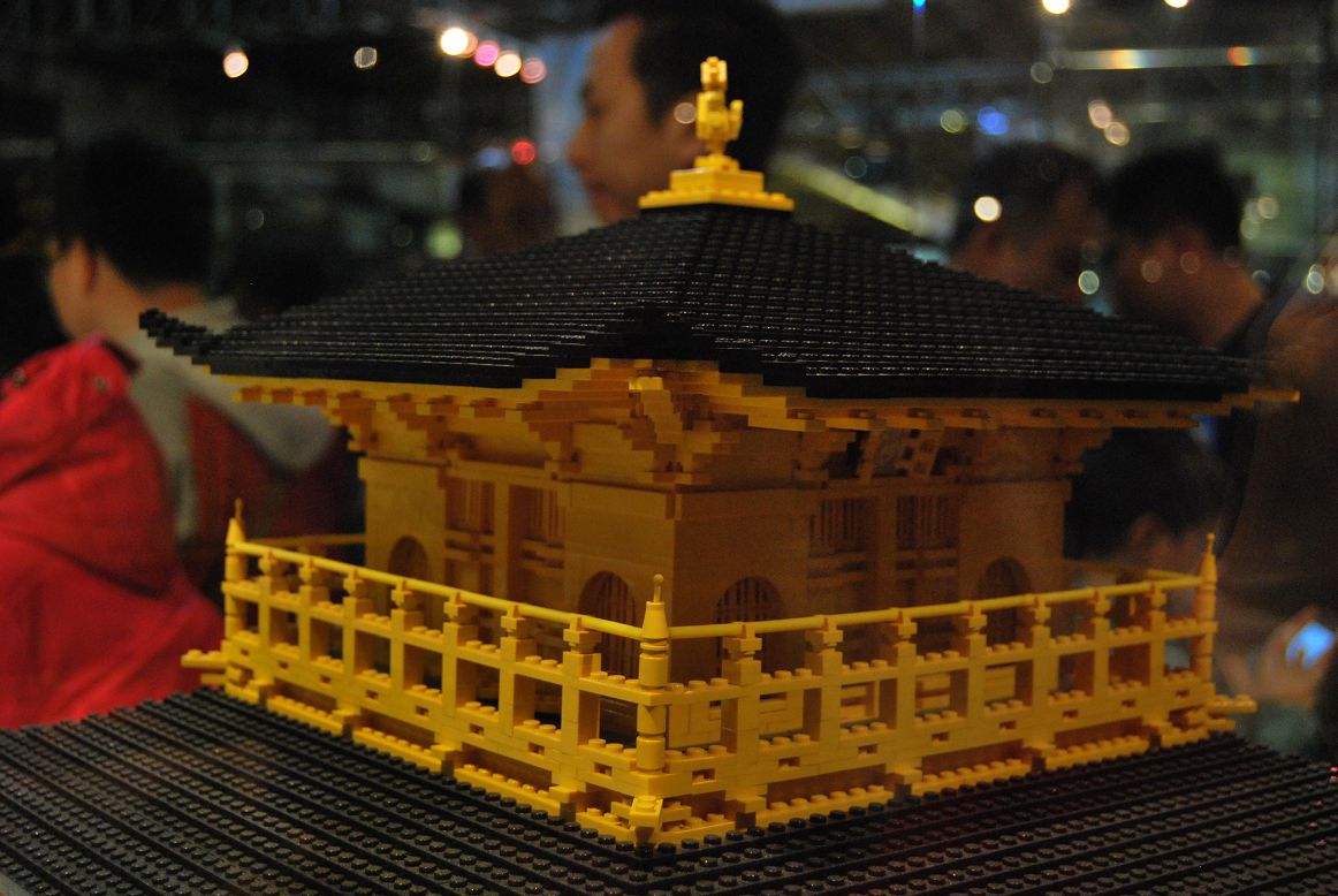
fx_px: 1786
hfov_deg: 41.1
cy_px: 448
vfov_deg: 28.2
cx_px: 669
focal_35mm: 48
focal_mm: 32
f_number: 4.5
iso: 800
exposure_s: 1/25
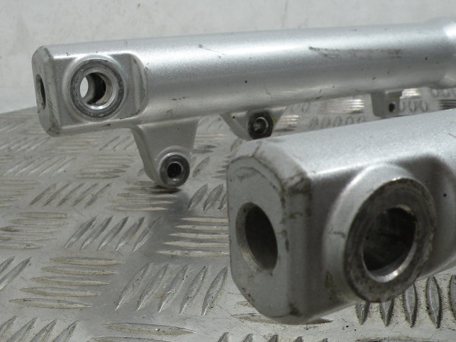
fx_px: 566
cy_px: 215
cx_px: 218
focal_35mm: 43
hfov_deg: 43.8
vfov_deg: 33.4
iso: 64
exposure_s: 1/63.2
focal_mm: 4.7
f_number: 3.5
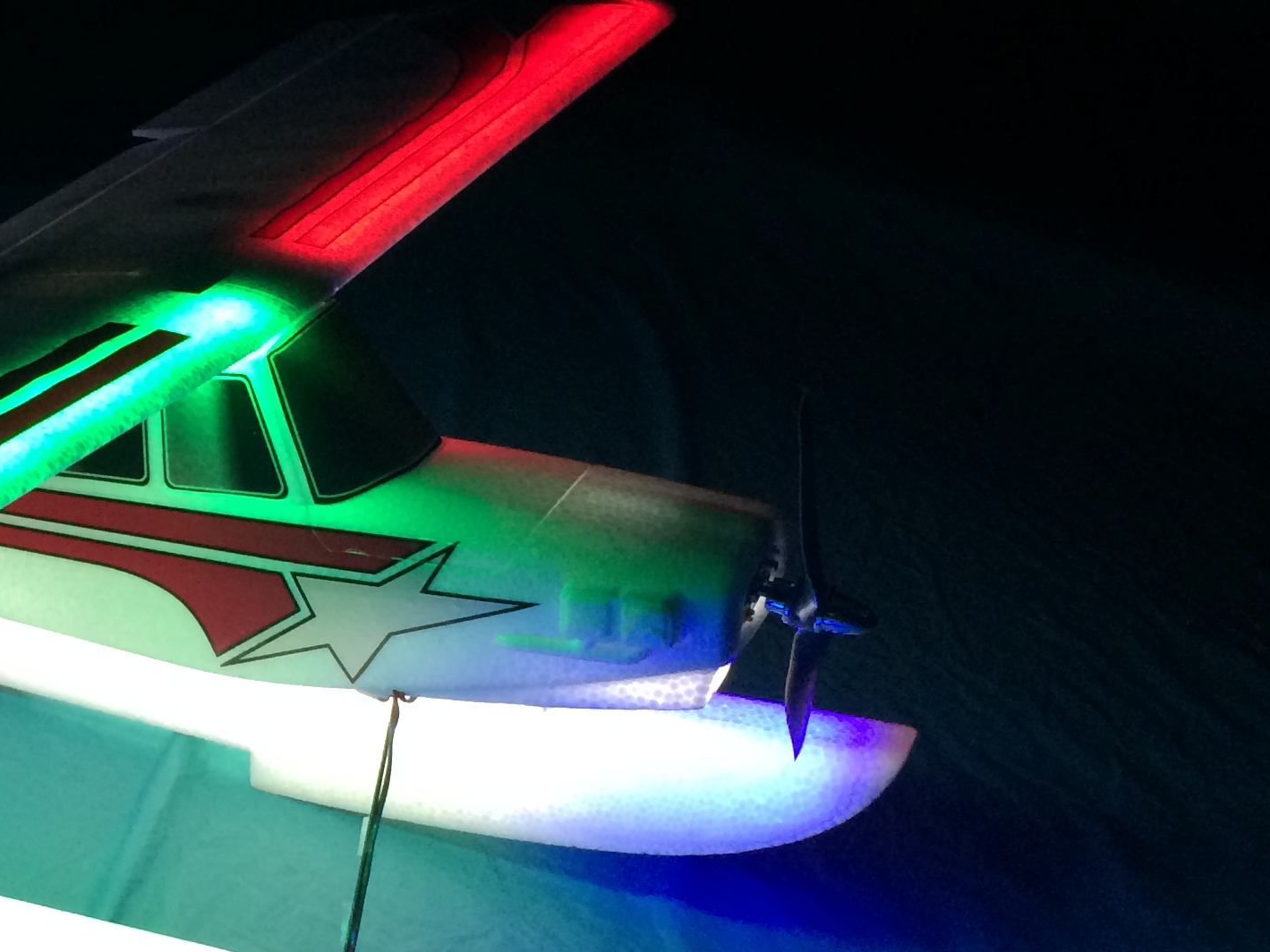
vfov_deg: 21.2
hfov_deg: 26.4
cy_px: 637
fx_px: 2531
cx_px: -47
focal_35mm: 69
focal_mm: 4.12
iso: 160
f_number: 2.2
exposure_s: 1/30
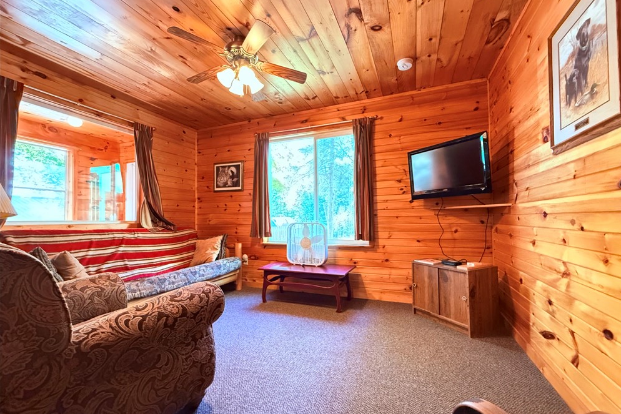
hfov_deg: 100.4
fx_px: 259
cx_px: 319
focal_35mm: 15
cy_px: 214
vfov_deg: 77.3
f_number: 2.2
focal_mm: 2.22
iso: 1600
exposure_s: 1/54
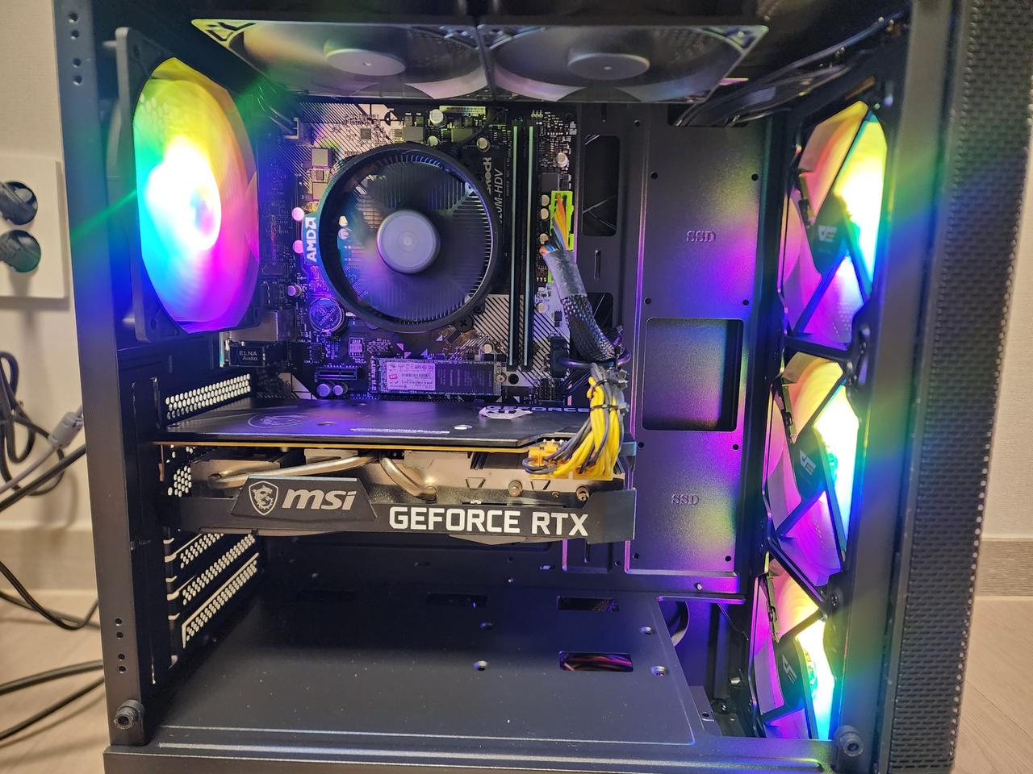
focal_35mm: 23
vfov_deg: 58.9
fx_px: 686
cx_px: 516
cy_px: 387
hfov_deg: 73.9
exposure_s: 1/60
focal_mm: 6.4
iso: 800
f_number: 1.8
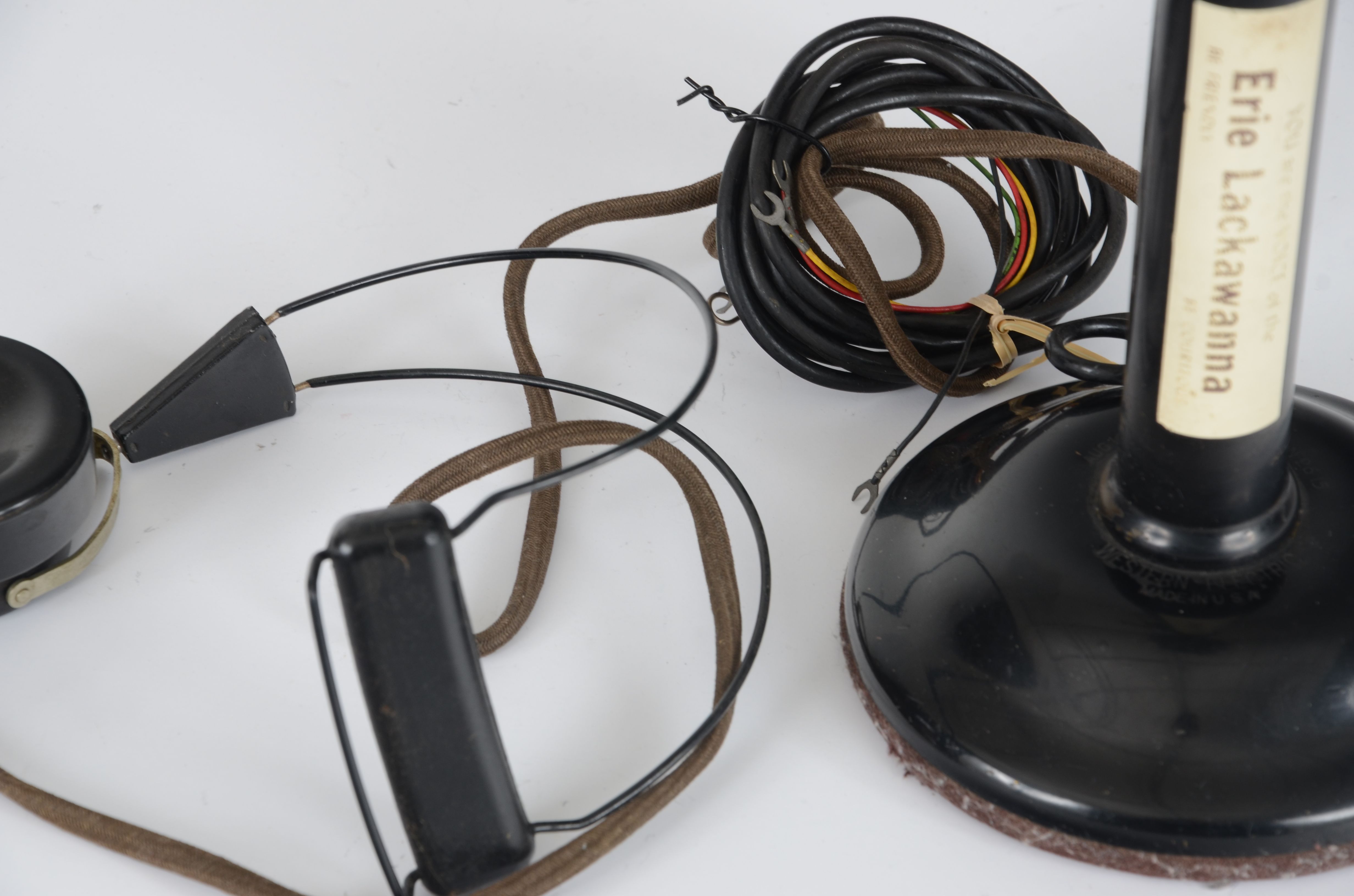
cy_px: 448
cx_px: 677
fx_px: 5911
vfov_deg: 8.7
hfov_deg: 13.1
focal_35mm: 158
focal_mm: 105
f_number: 8
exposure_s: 1/80
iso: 160
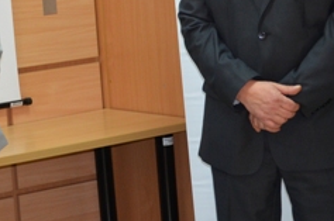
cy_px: -4
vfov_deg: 8.4
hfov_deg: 12.4
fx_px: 1500
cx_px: -59
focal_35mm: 162
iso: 1000
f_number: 4.5
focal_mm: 40
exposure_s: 1/60
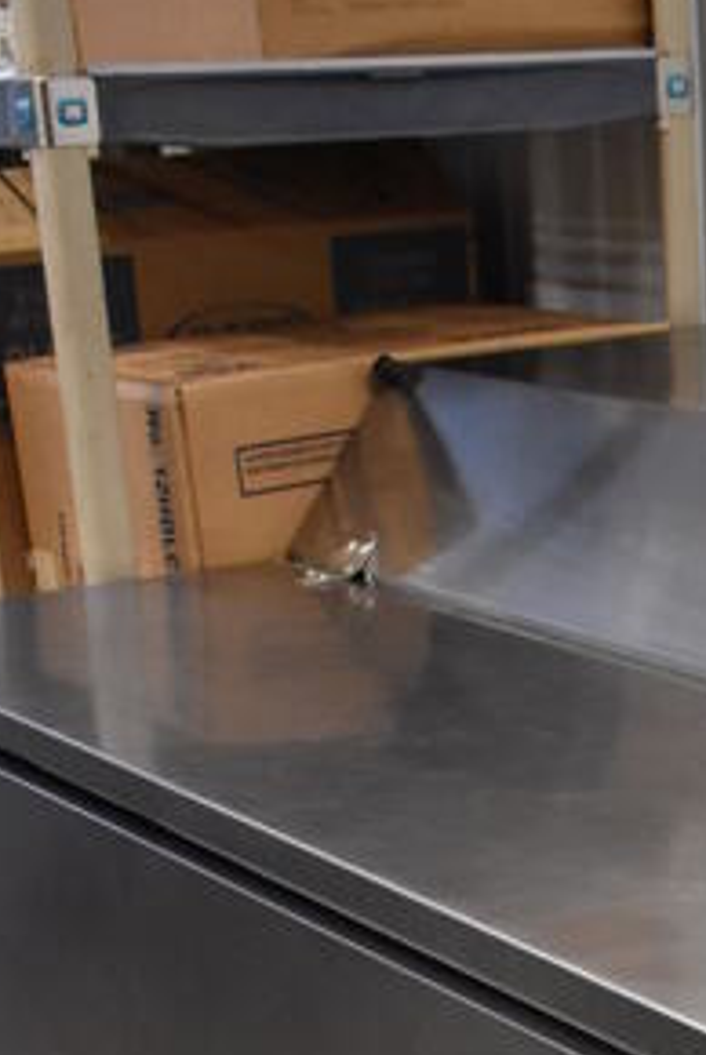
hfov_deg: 15.4
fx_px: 2494
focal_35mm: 85
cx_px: 877
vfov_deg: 21.7
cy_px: 1344
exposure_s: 1/125
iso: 2500
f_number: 3.5
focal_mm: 18
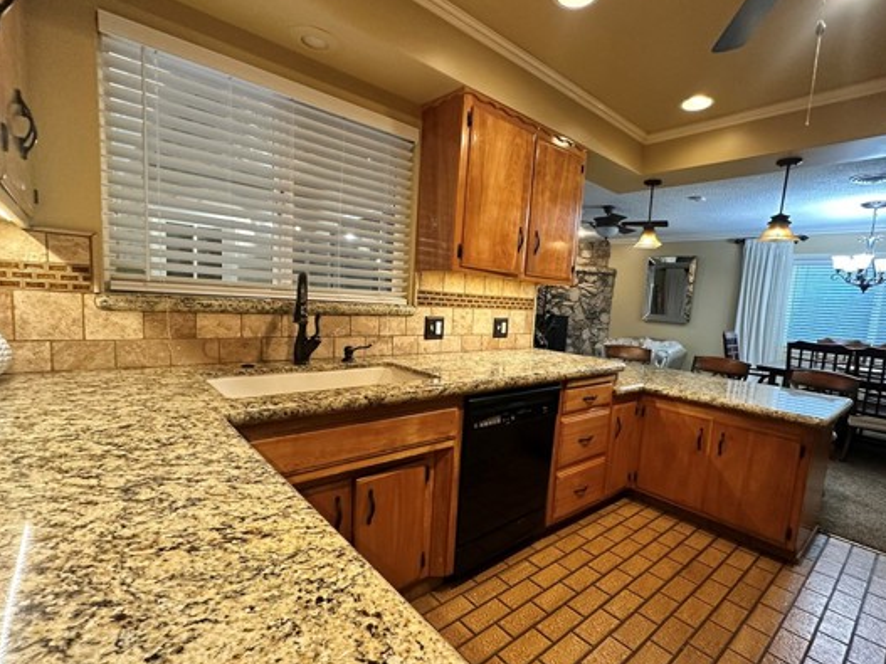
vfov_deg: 74.6
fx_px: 435
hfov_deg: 90.9
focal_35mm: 17
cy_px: 350
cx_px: 477
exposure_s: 1/60
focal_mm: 2.22
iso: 400
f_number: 2.2
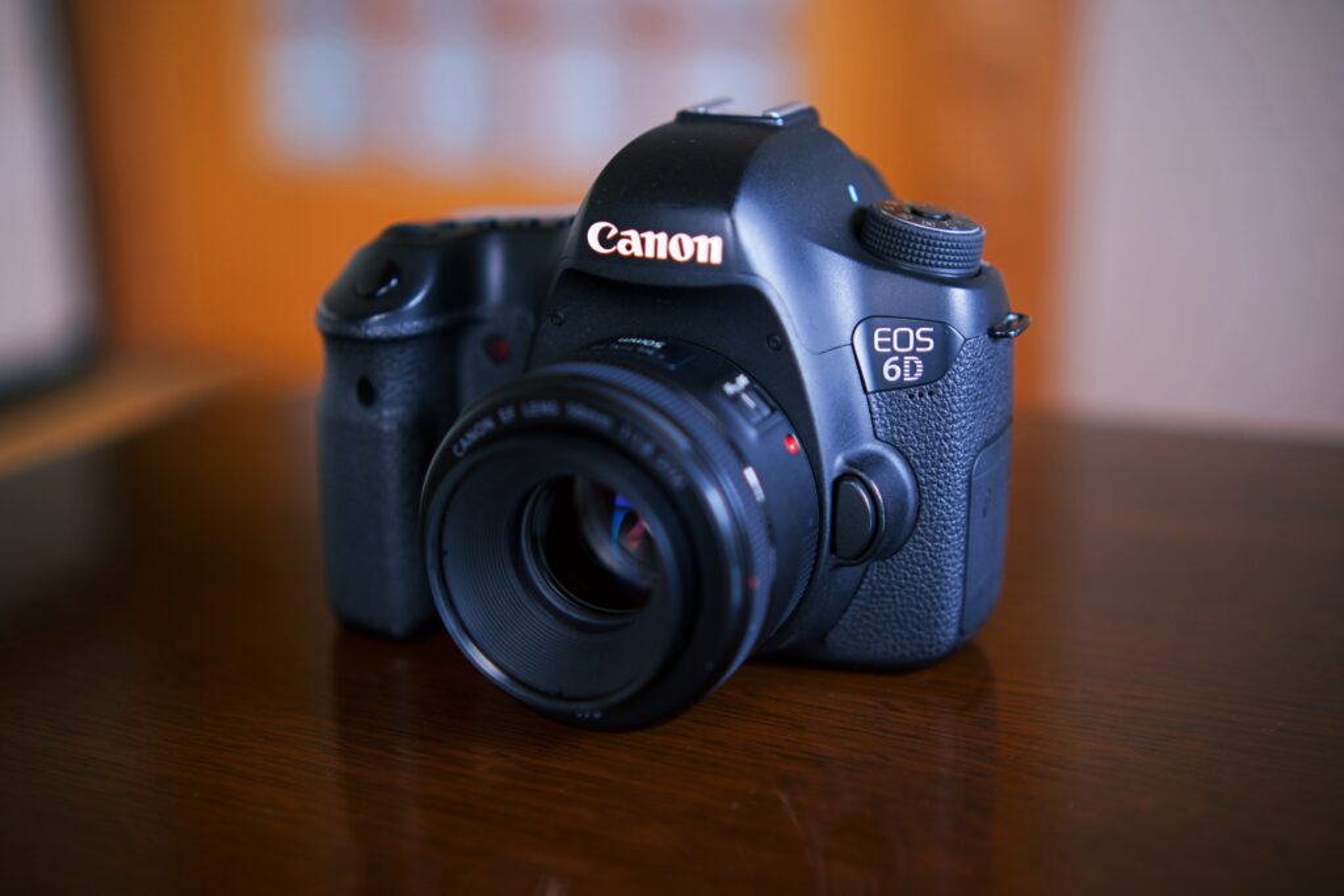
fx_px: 1867
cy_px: 448
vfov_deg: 27.0
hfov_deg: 39.6
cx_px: 672
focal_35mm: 50
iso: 250
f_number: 1.4
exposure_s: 1/30
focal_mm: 33
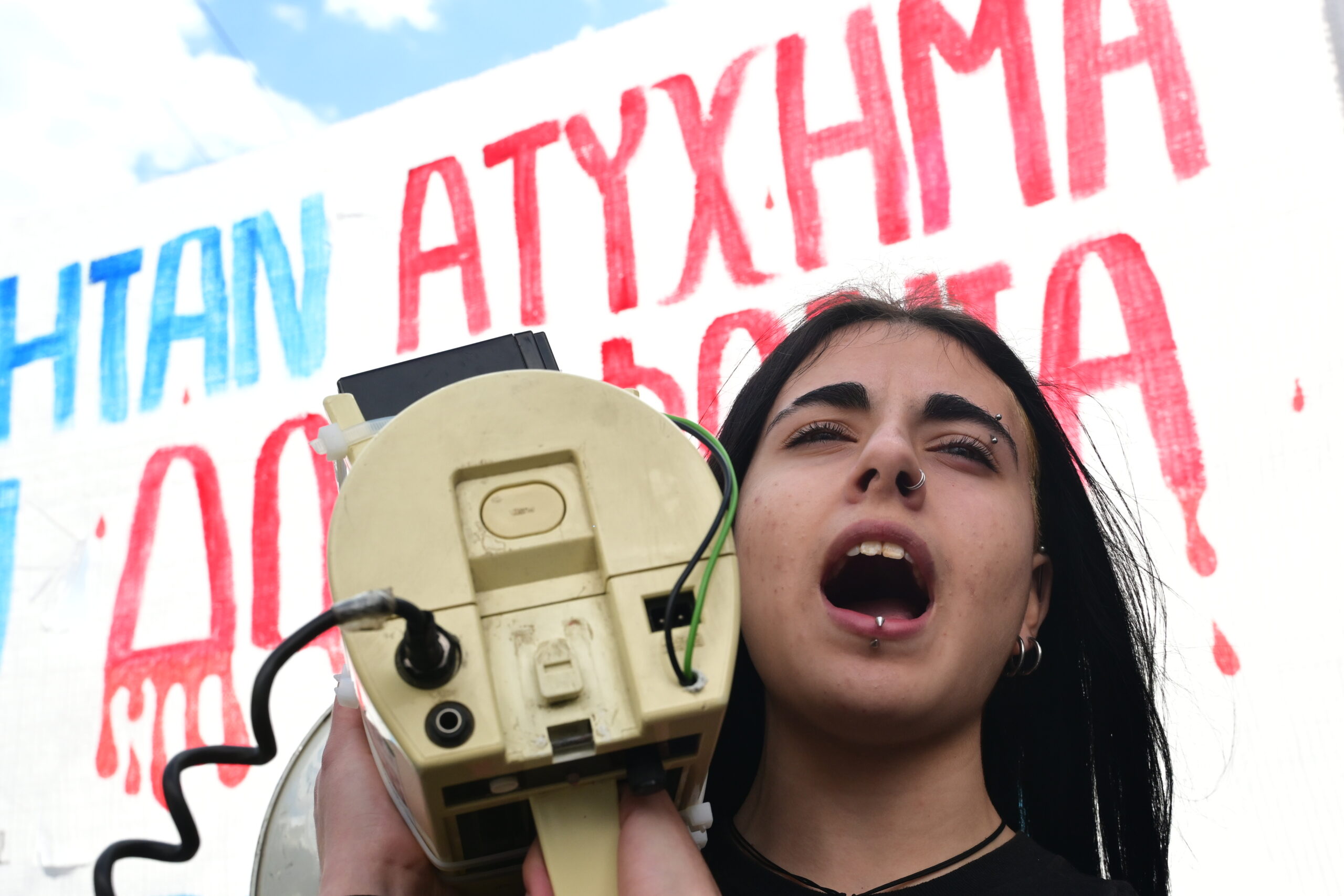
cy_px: 448
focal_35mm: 42
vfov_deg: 31.9
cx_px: 672
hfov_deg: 46.4
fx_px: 1568
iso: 640
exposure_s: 1/2000
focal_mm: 28
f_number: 5.6
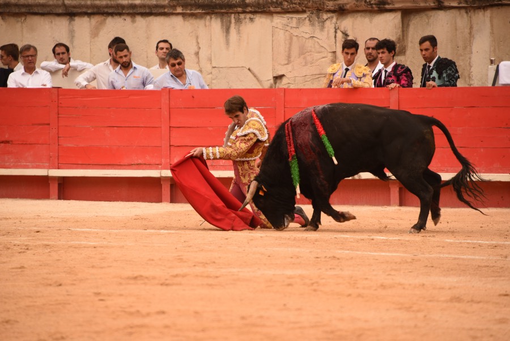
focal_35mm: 300
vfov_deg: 4.6
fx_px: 4252
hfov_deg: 6.9
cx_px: 255
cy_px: 170
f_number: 7.1
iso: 400
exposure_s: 1/640
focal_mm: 300
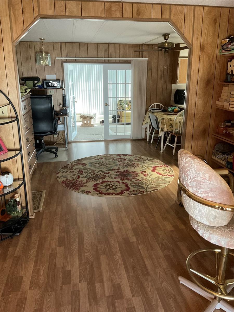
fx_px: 261
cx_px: 117
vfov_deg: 61.7
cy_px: 156
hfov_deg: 48.2
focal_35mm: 29
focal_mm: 3
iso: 250
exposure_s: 1/60
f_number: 1.8
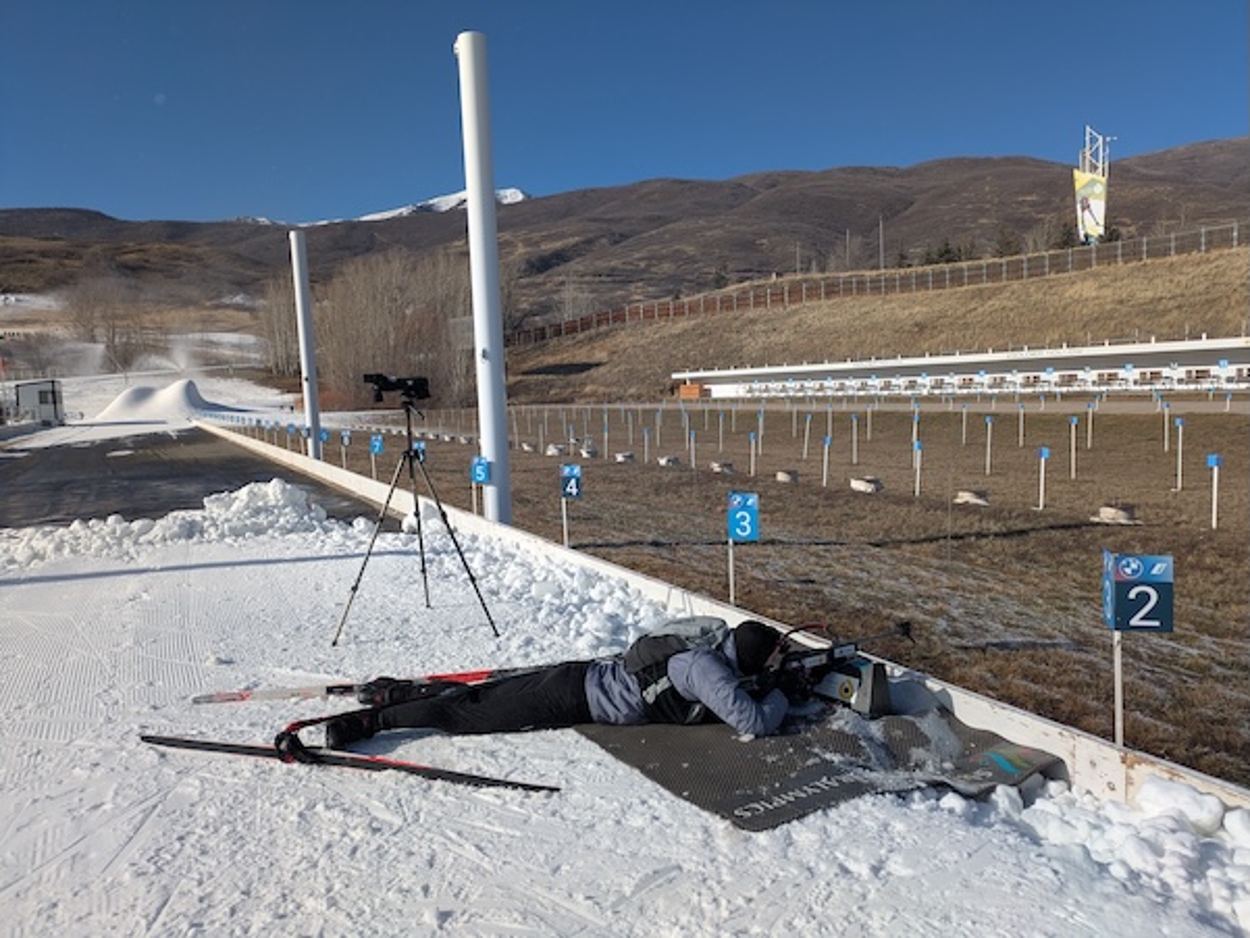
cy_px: 469
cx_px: 625
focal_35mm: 25
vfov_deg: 54.9
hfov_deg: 69.4
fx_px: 903
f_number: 1.89
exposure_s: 1/3378
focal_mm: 5.43
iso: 46
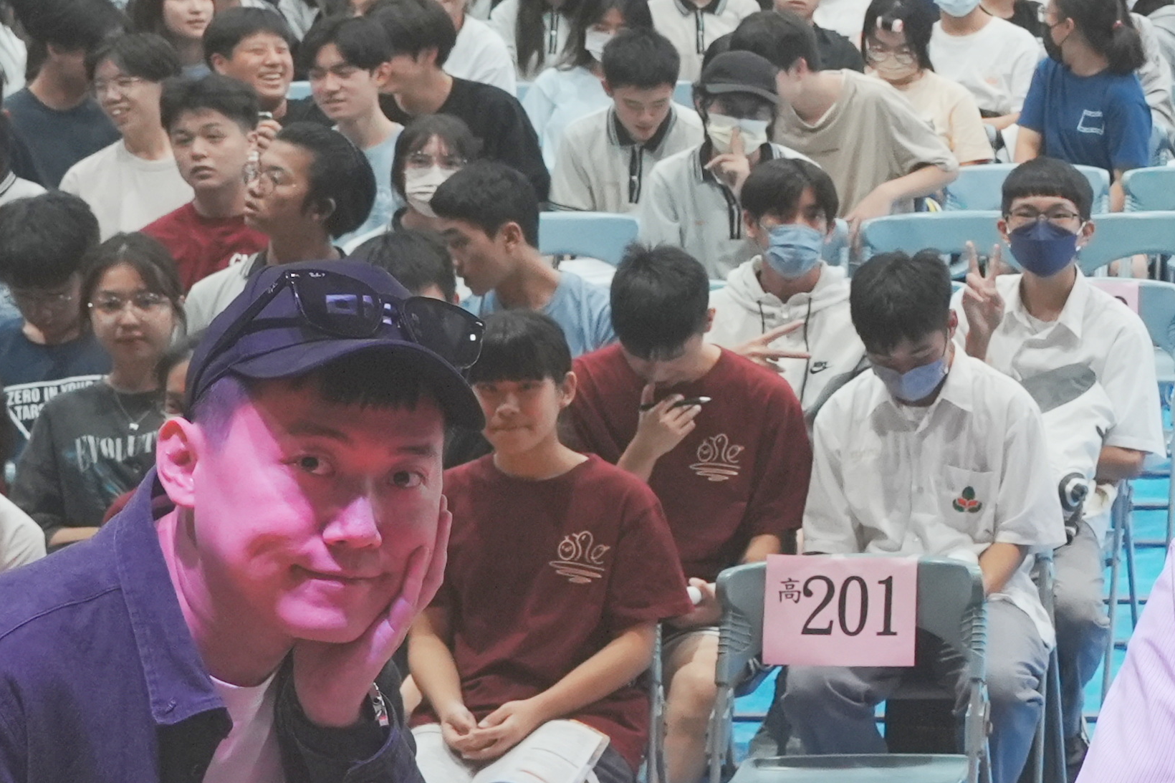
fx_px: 4601
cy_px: 525
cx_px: 1956
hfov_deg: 13.4
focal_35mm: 141
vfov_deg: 9.7
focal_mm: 33
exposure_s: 1/125
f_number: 8
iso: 2500
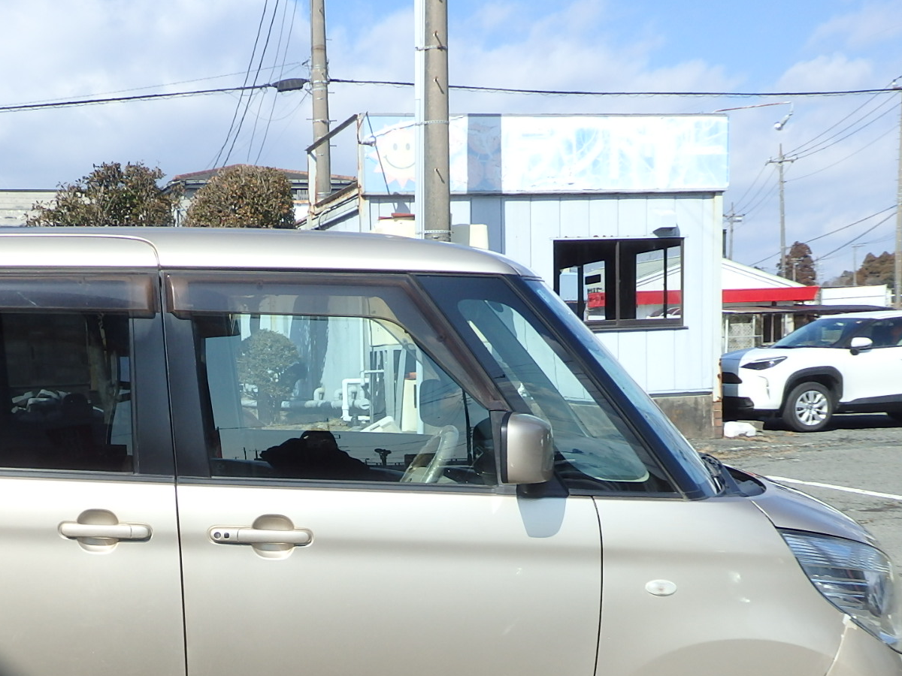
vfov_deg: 29.6
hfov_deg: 38.9
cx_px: 257
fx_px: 1251
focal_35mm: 48
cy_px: 534
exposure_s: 1/2000
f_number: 9.4
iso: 125
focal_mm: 5.5
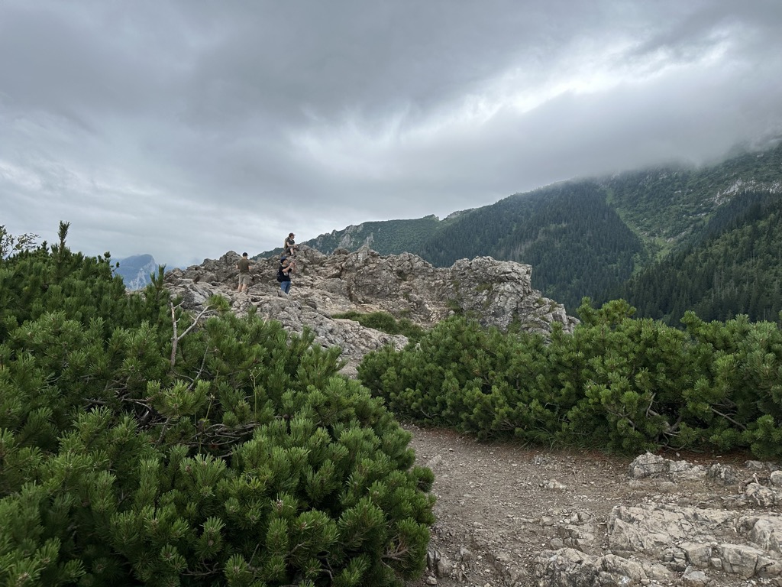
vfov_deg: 56.8
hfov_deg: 71.6
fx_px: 542
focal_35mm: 24
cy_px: 294
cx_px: 391
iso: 80
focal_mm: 6.86
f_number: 1.78
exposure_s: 1/1453
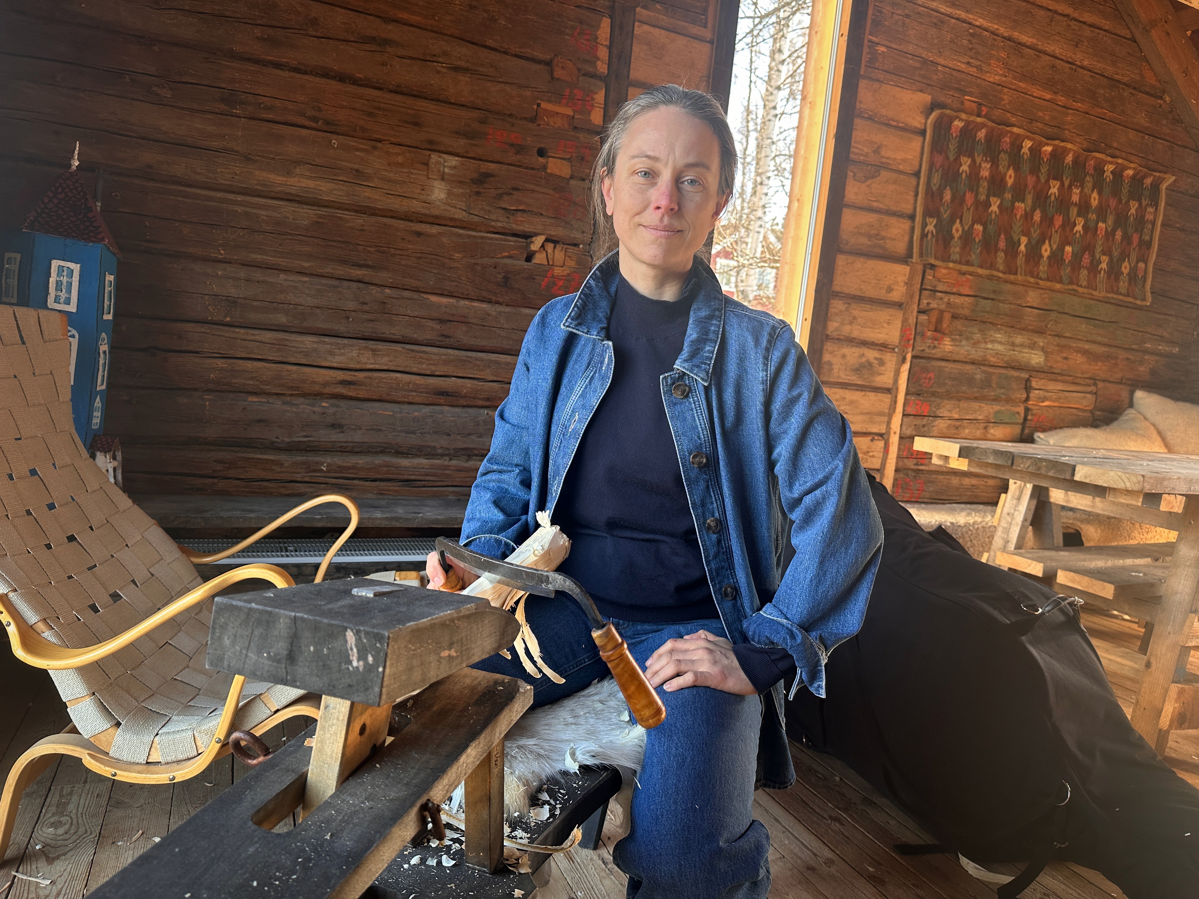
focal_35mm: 24
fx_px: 831
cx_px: 600
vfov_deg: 56.8
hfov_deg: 71.6
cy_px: 450
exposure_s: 1/121
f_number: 1.78
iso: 100
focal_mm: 6.86
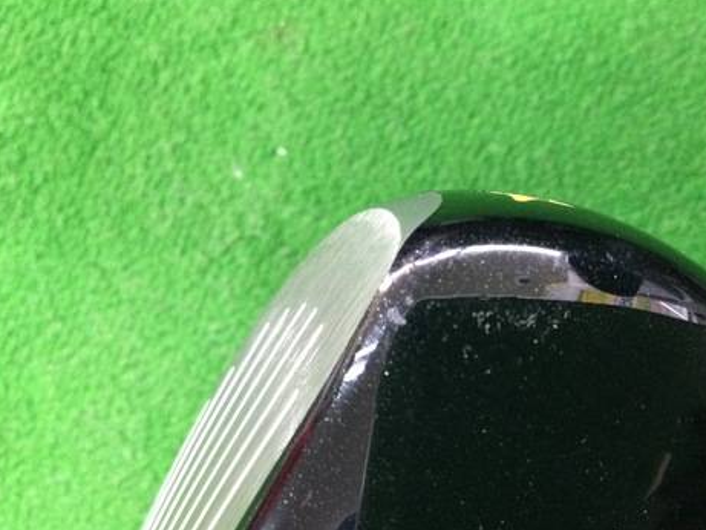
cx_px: 453
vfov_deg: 33.4
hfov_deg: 43.4
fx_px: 877
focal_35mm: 43
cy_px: 337
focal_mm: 3.3
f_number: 2.4
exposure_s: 1/15
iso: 200
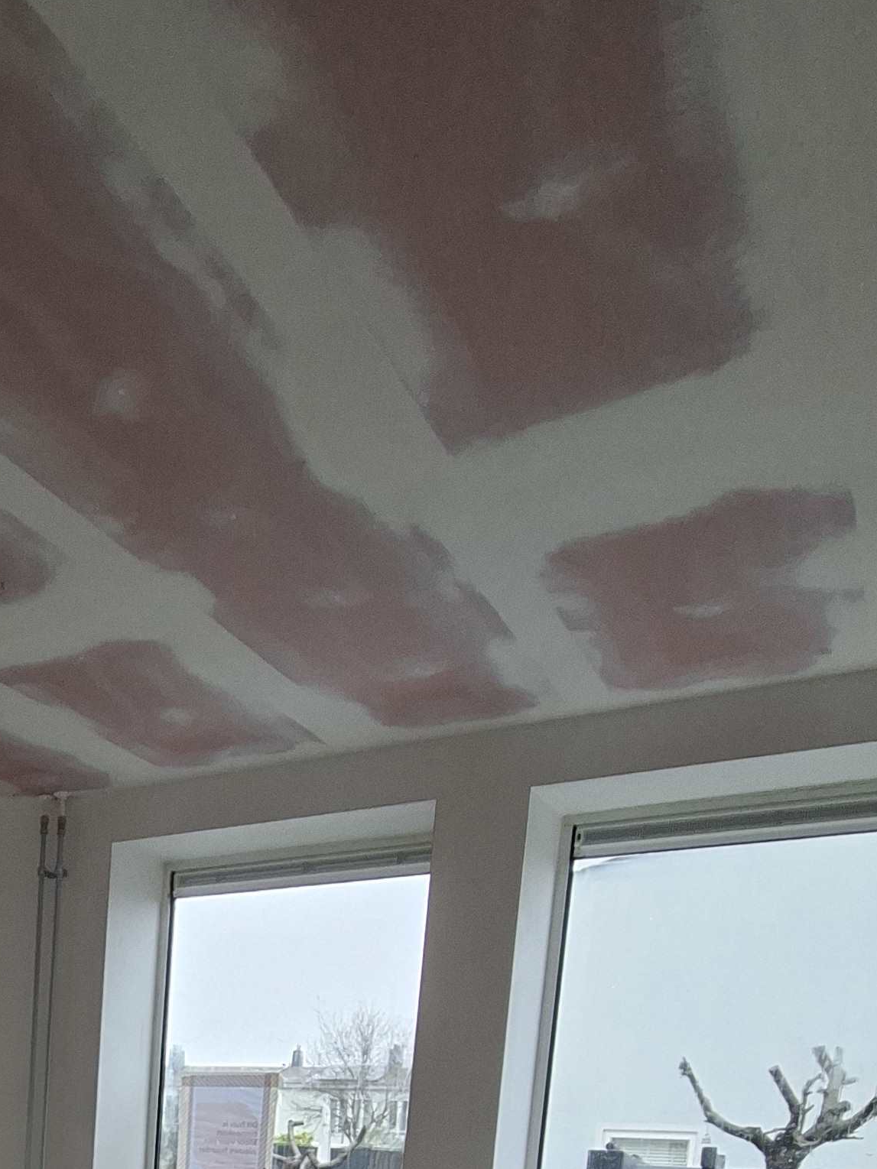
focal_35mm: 34
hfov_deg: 37.6
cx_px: 11
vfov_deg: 42.4
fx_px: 1148
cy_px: 1288
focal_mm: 1.74
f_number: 2.2
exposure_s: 1/50
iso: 100
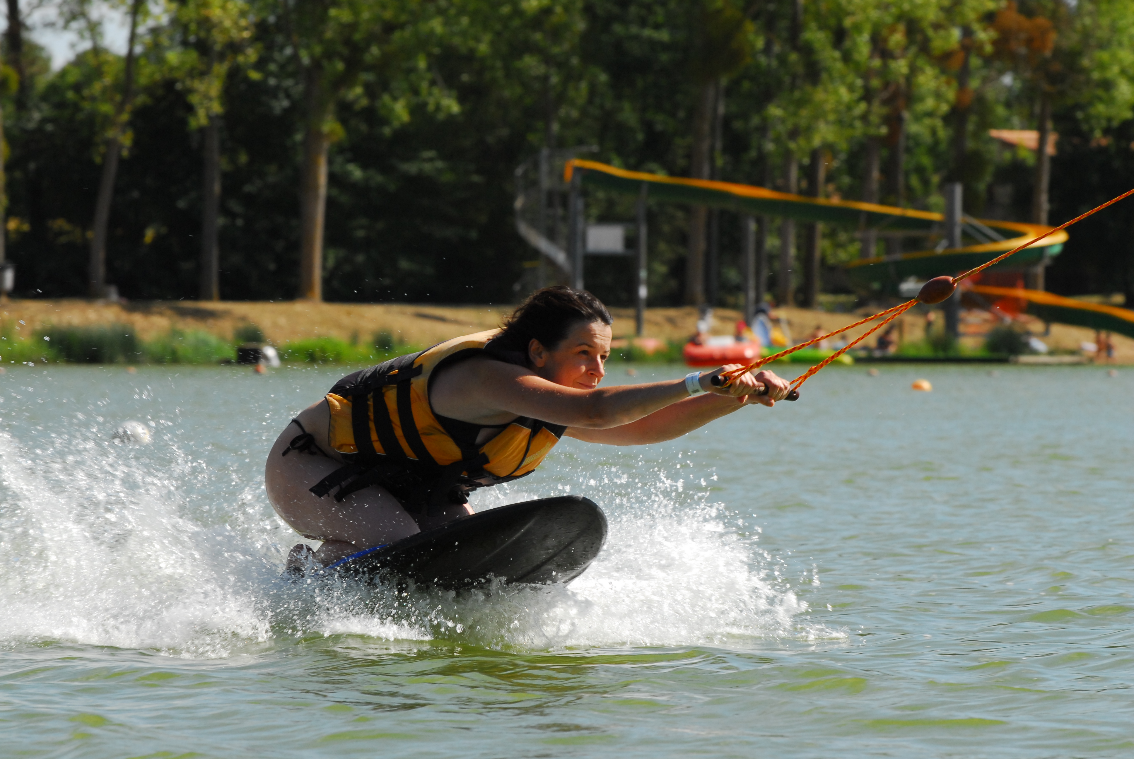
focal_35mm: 300
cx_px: 567
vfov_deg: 4.6
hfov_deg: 6.9
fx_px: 9461
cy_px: 380
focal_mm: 200
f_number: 10
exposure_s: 1/400
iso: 400
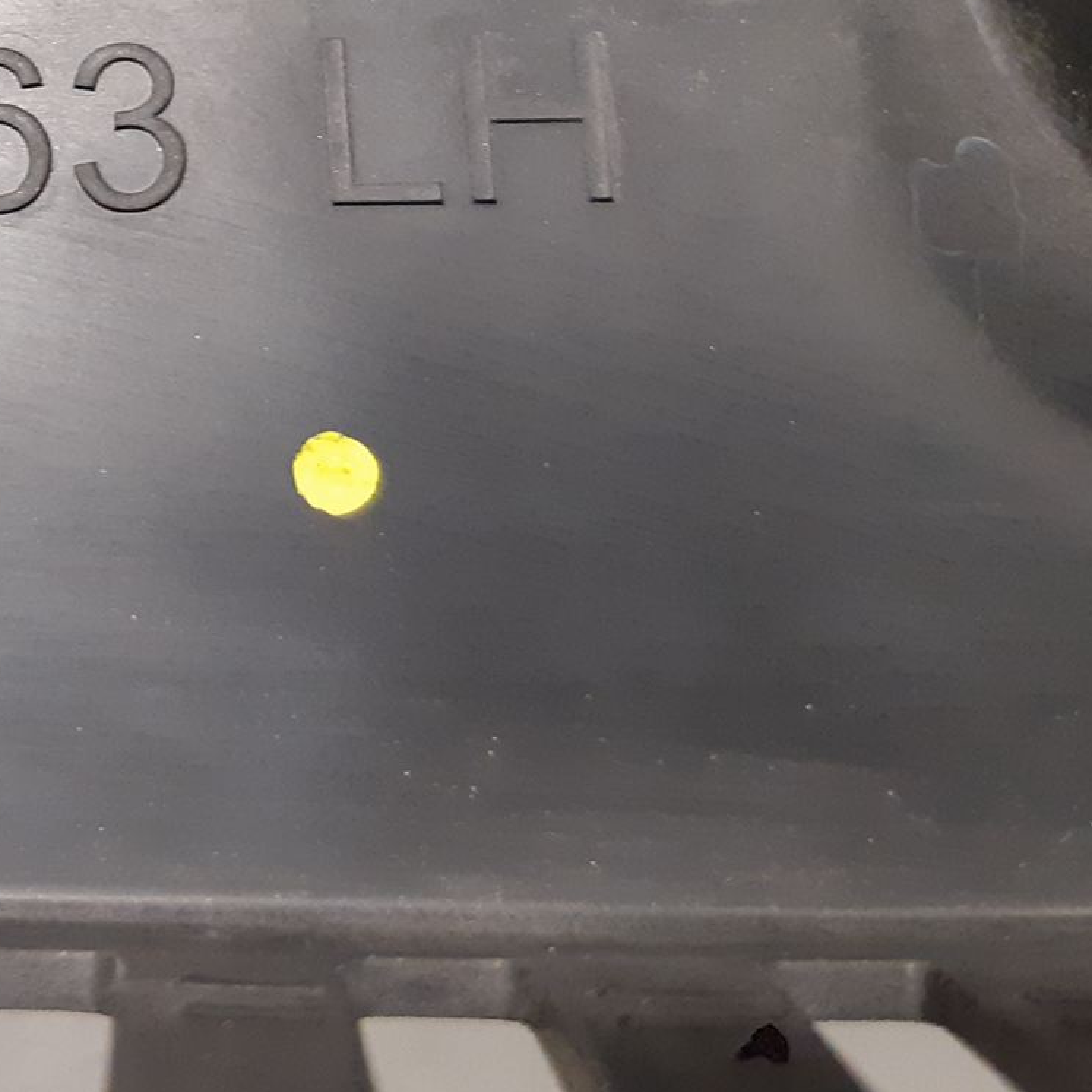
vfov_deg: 26.5
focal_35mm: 63
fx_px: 2248
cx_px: -256
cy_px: 140
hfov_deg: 24.4
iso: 250
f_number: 1.7
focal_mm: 3.93
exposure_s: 1/33
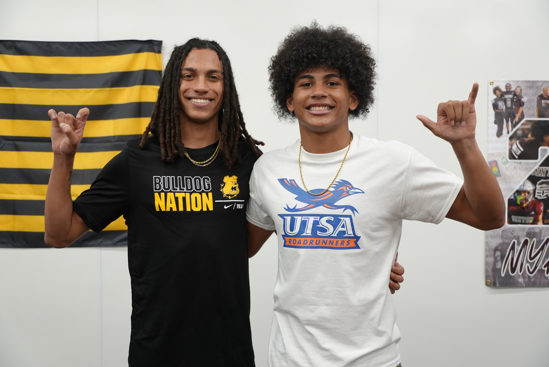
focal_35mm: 47
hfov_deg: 41.9
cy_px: 184
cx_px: 274
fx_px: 717
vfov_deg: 28.7
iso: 2000
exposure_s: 1/160
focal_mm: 47
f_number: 4
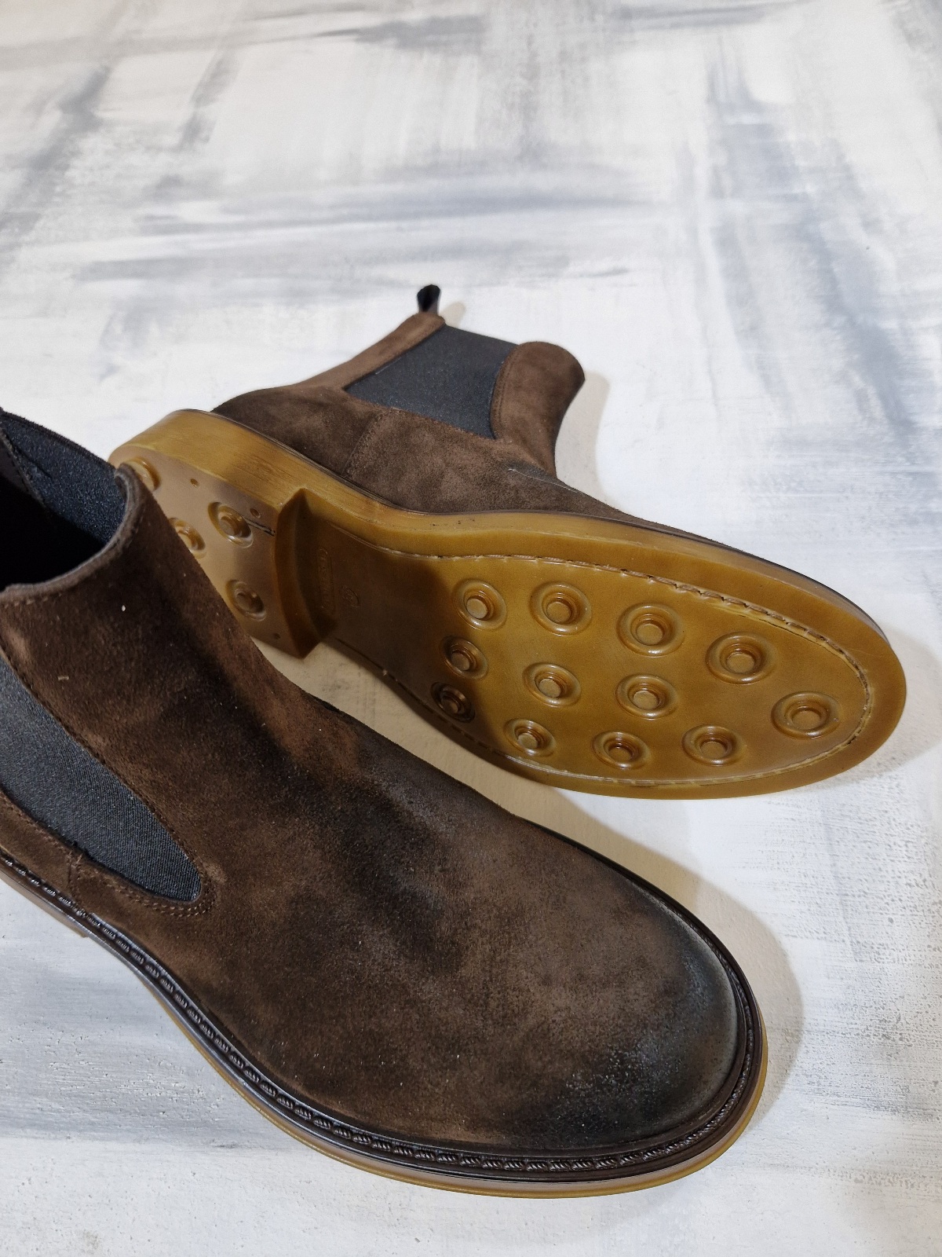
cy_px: 628
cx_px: 471
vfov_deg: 73.9
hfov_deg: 58.9
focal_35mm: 23
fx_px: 835
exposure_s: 1/100
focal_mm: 5.4
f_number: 1.8
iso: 320
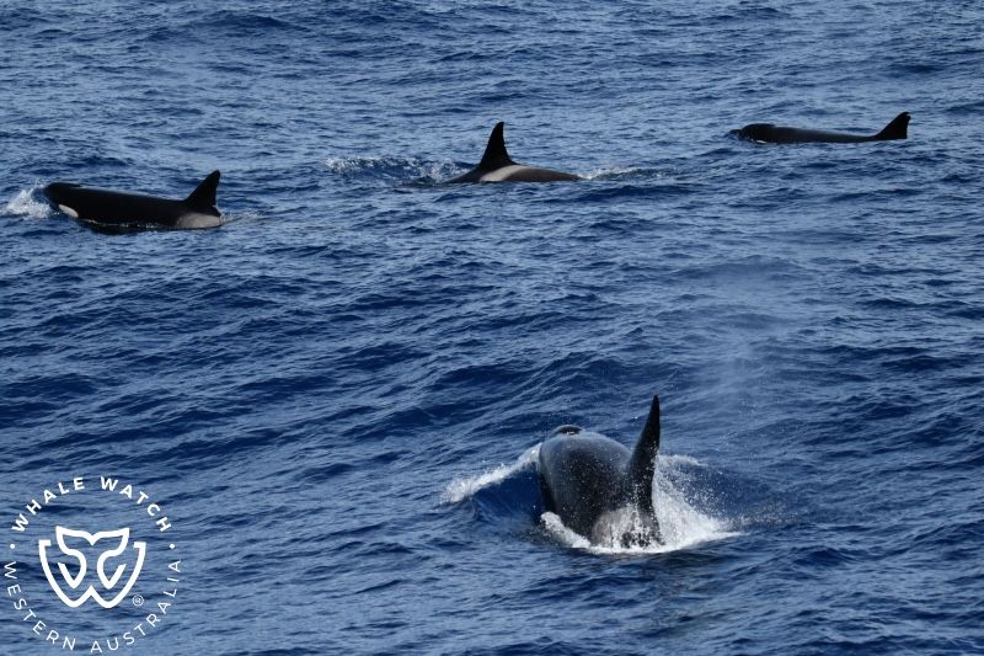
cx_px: 492
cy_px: 328
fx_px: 3962
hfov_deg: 14.2
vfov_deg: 9.5
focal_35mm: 145
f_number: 5
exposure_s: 1/8000
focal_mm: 145
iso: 640
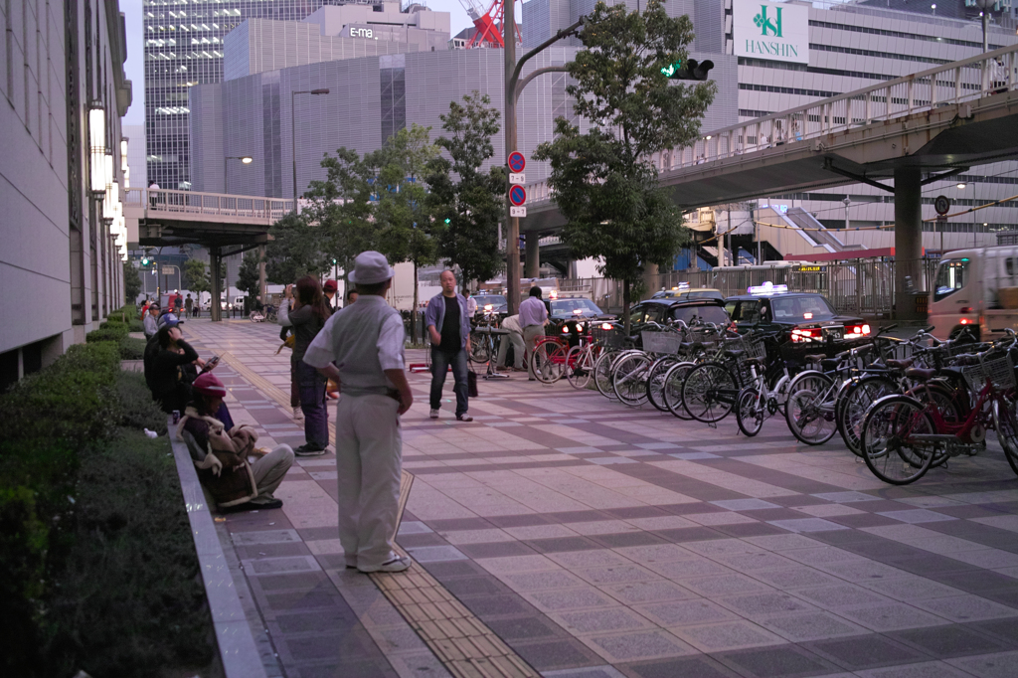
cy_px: 339
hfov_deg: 47.4
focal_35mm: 41
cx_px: 509
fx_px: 1159
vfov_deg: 32.6
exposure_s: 1/30
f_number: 2.8
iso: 400
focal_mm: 24.2
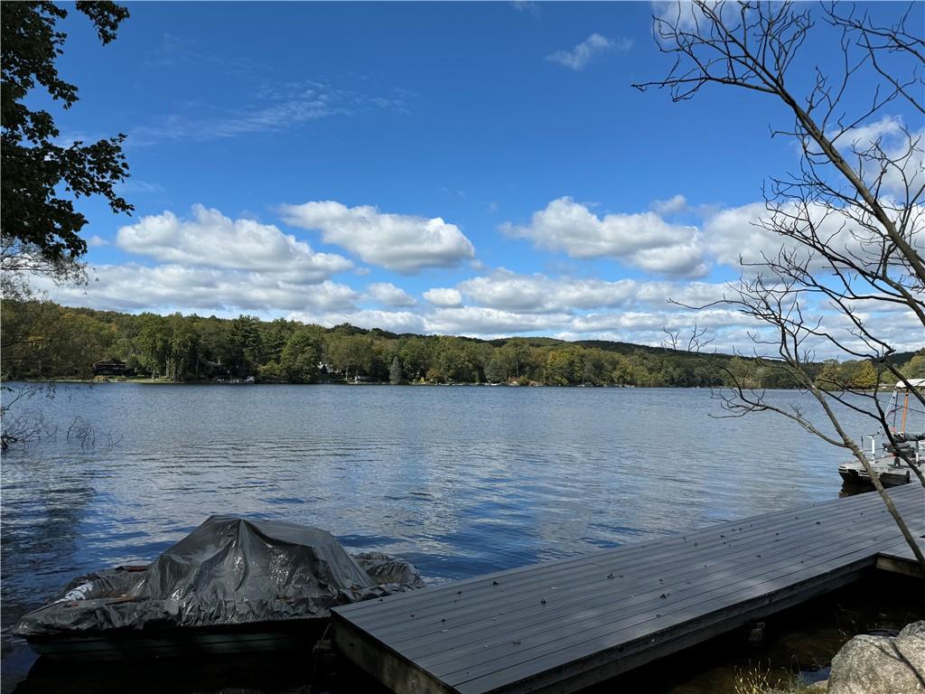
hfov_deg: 71.6
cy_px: 347
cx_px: 462
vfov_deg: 56.8
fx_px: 641
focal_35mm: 24
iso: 80
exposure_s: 1/5814
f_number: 1.78
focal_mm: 6.76
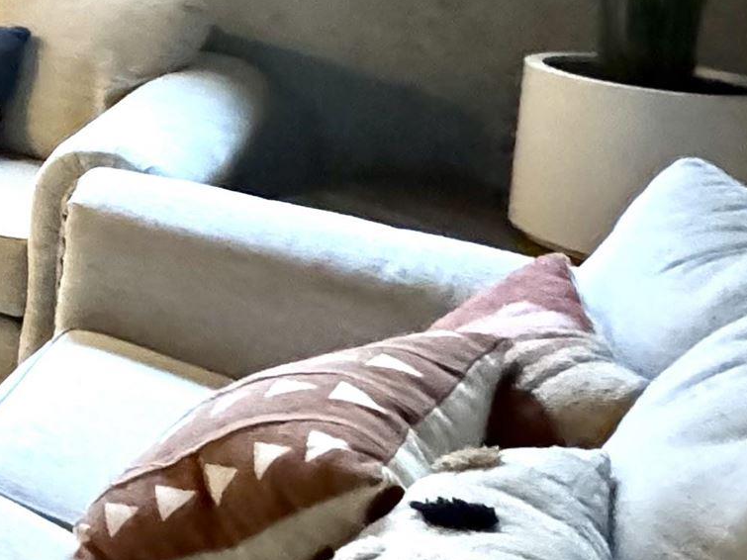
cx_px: -592
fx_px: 1230
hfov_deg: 21.7
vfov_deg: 23.6
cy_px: -101
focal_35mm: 57
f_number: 2.2
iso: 1250
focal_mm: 2.22
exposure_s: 1/60
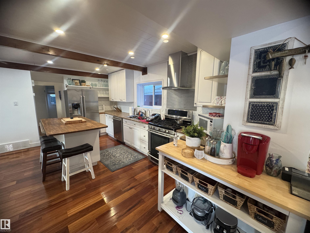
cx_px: 155
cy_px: 116
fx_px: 125
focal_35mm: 14
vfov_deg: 85.7
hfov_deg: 102.1
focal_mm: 2.22
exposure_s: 1/120
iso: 320
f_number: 2.2
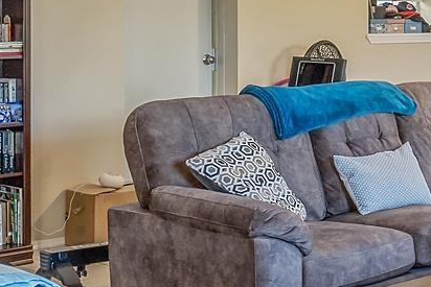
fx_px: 1090
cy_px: 27
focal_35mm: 91
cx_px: 414
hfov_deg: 21.7
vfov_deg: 14.9
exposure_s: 1/8
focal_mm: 15
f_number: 8
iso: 800
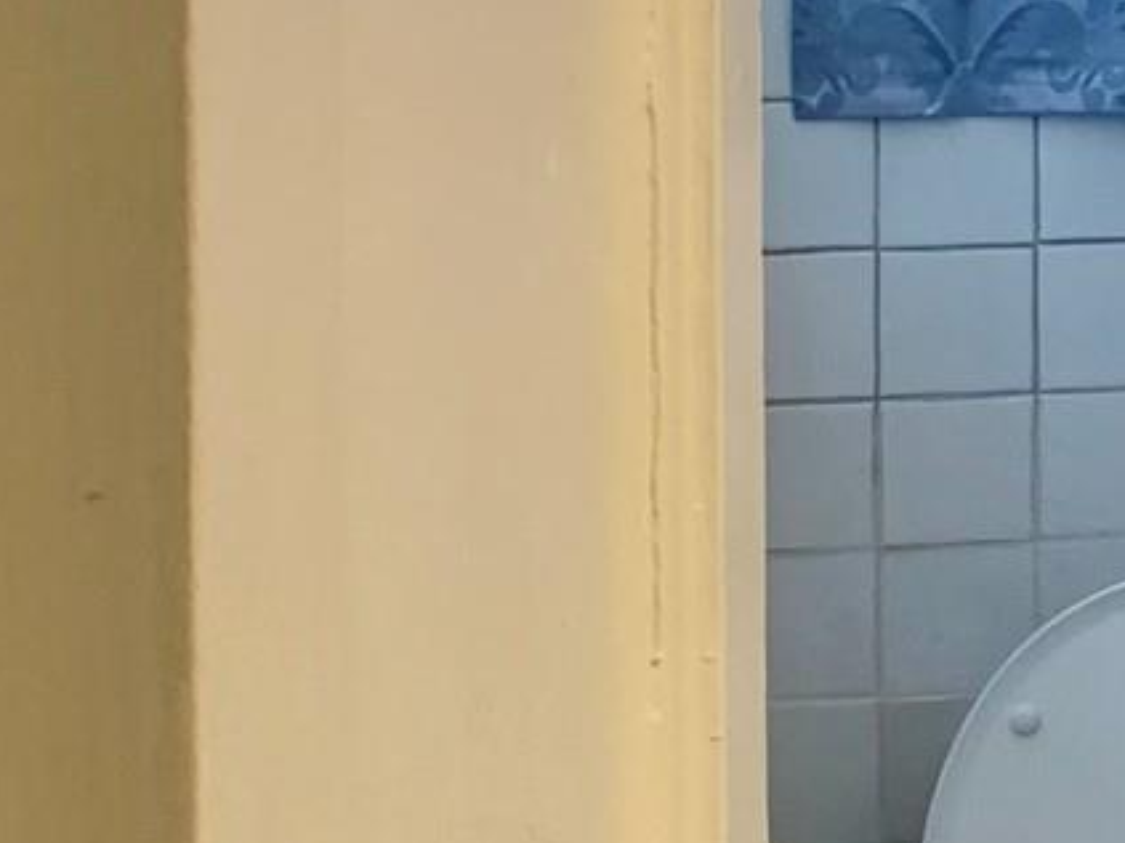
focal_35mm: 126
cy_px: -138
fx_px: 4094
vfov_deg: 11.5
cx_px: 2157
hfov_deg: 13.6
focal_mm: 4.25
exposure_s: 1/60
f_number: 1.8
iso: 80
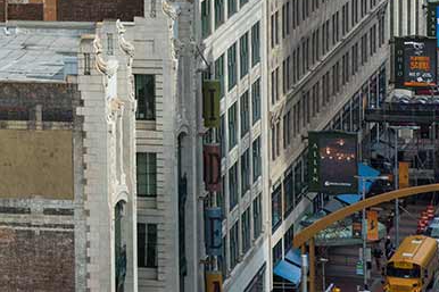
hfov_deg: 8.5
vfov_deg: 5.7
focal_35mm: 241
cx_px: 148
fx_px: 2937
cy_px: 96
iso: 400
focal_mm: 120
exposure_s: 1/1250
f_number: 8
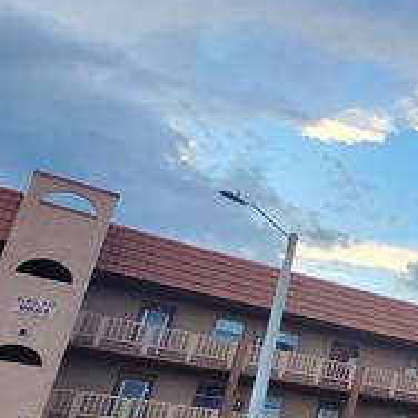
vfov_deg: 33.8
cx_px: 800
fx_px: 669
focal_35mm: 49
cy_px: 322
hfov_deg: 20.4
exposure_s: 1/120
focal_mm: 1.74
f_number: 2.2
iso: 64
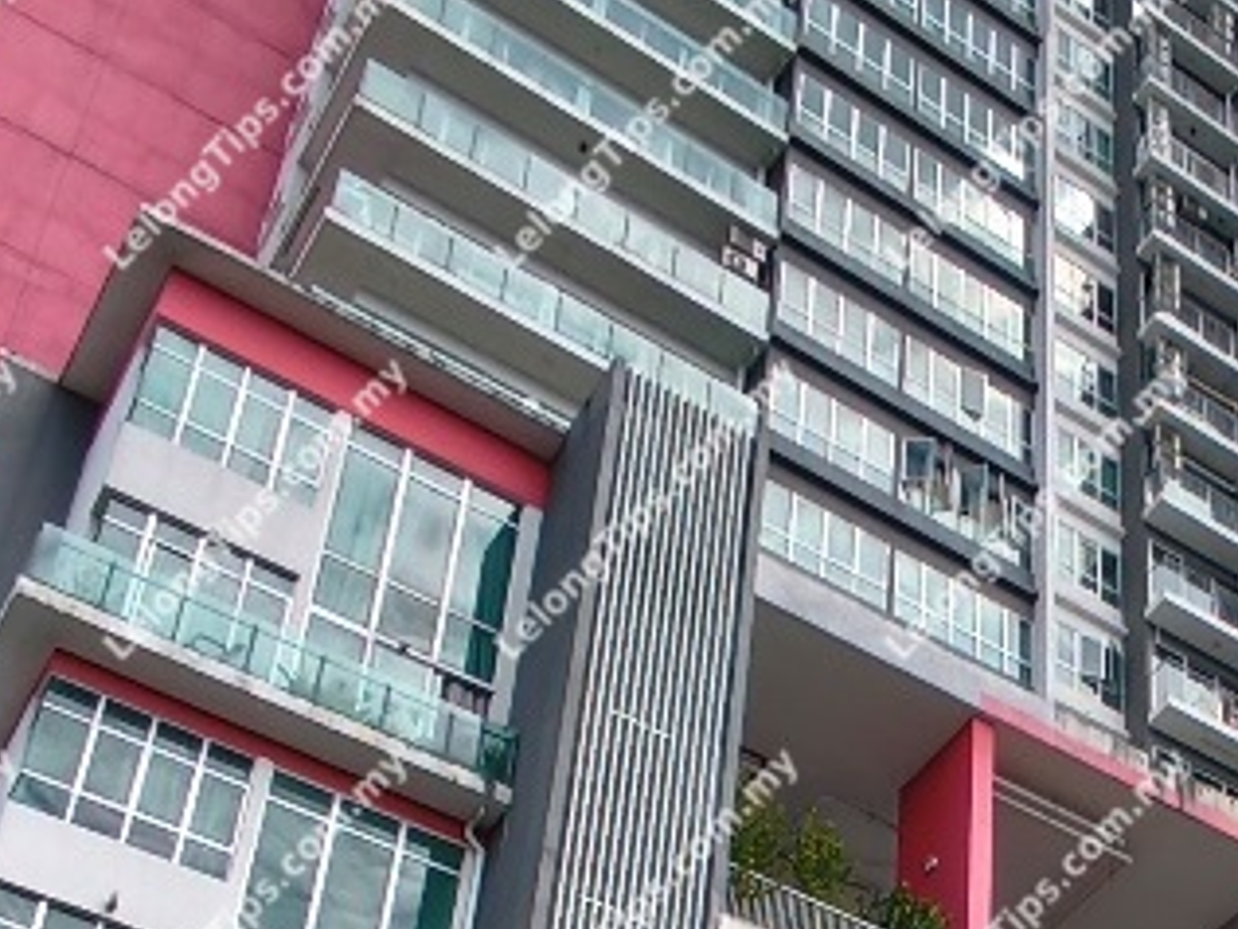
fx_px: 2147
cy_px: 995
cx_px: 1359
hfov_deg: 29.1
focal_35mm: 60
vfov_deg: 23.1
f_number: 2.2
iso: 50
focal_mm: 1.65
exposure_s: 1/388
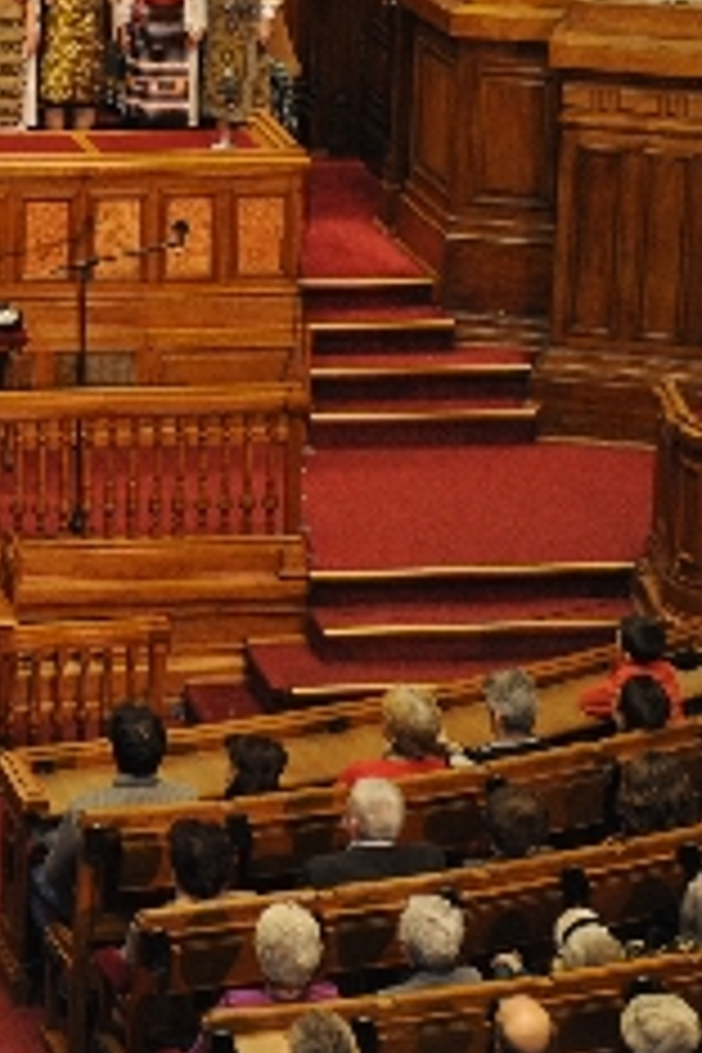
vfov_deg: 13.2
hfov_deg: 8.8
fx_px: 4504
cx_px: -198
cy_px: 22
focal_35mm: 154
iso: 1600
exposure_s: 1/80
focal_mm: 45
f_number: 3.5
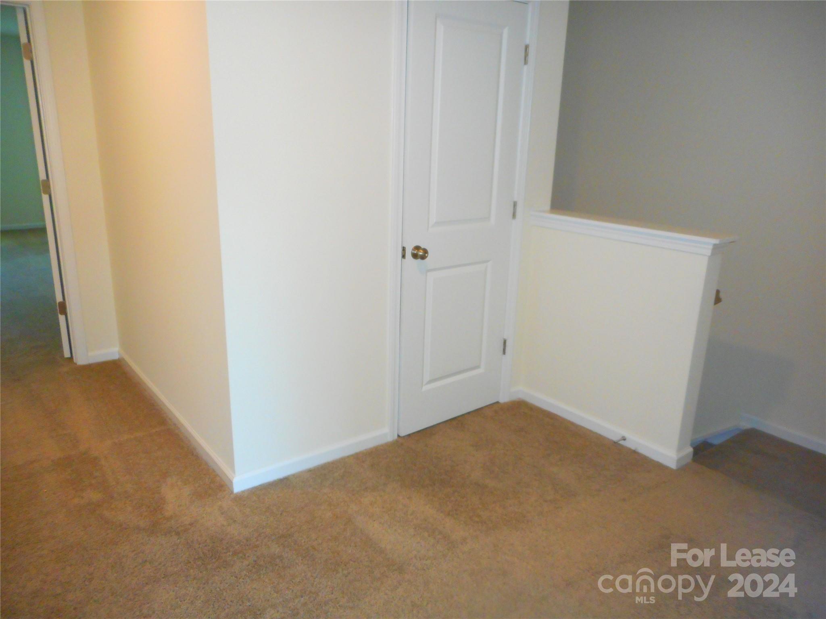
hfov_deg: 69.4
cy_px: 310
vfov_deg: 54.9
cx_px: 413
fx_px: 597
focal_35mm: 25
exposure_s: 1/25
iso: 320
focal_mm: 4.5
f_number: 3.7
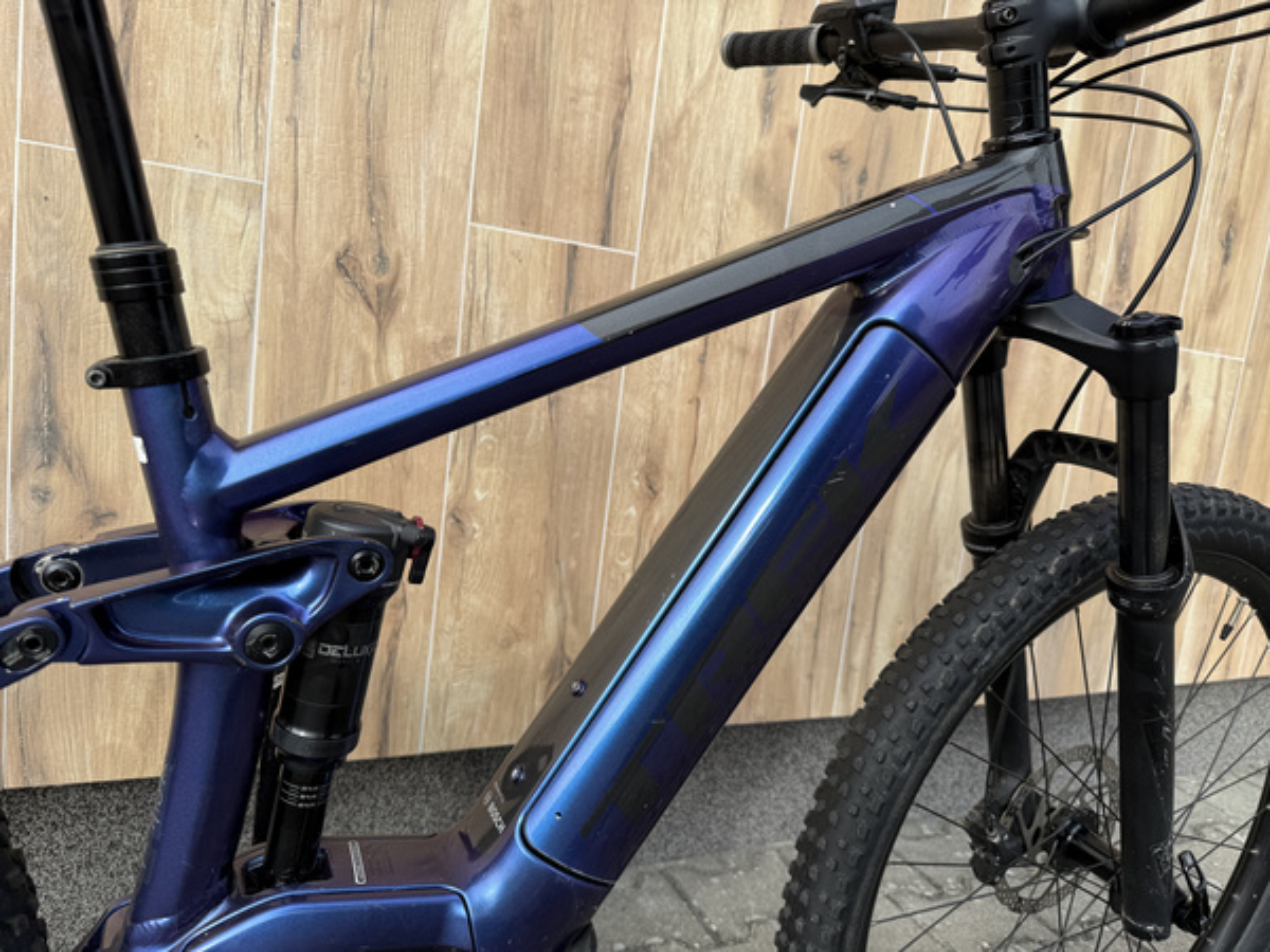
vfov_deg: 56.8
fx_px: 881
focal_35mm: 24
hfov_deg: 71.6
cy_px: 476
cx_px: 635
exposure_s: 1/1174
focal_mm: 6.76
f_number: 1.78
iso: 80
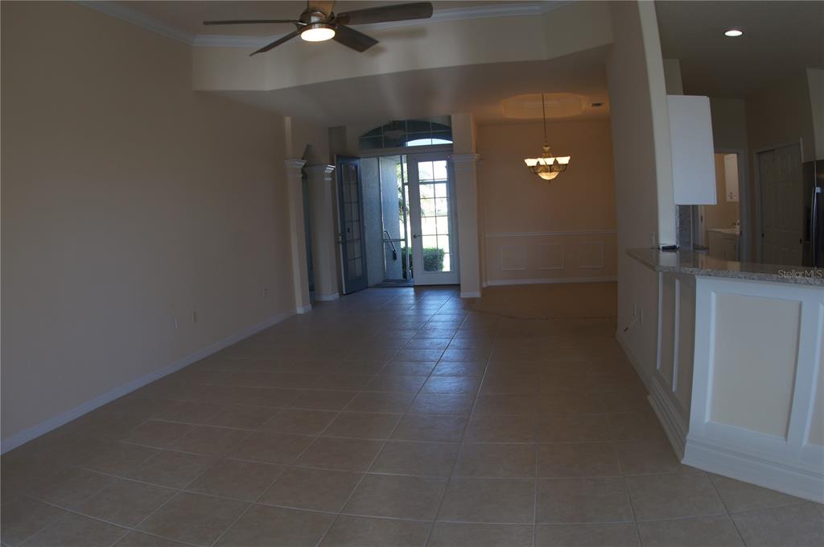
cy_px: 274
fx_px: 548
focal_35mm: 24
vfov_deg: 53.0
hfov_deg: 73.8
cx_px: 412
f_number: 4.5
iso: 100
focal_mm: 16
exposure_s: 1/80
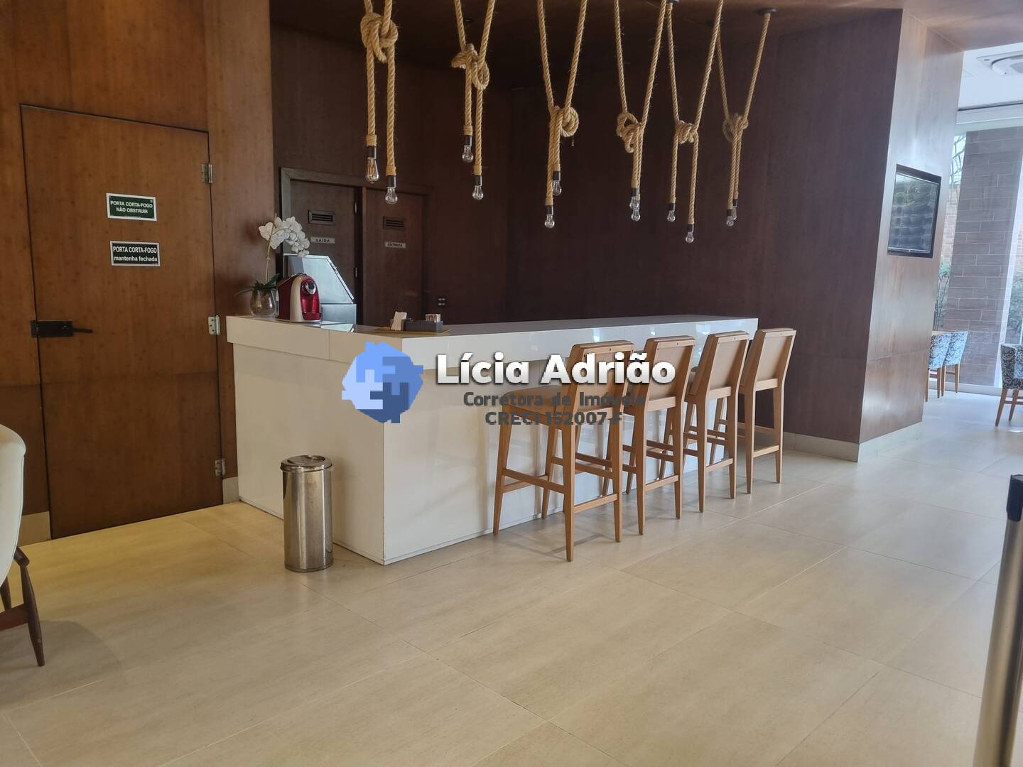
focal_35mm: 26
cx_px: 512
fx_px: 768
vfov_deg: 53.1
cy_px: 384
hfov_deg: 67.3
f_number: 1.8
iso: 200
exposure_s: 1/40
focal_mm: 5.4
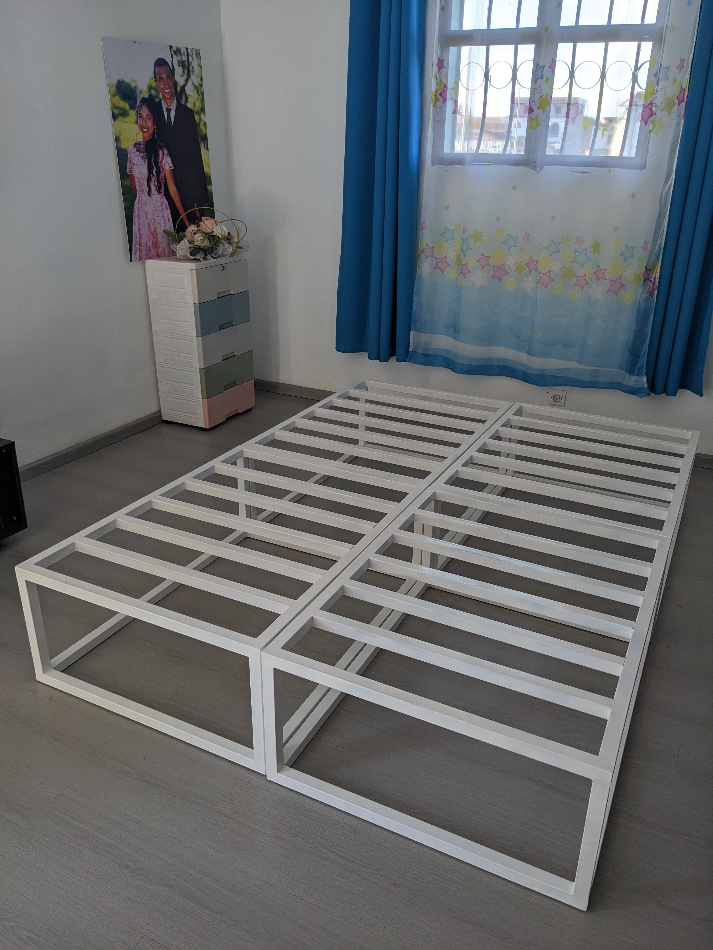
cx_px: 356
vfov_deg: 65.3
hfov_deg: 51.4
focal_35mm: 27
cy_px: 475
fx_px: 742
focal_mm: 4.38
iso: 46
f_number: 1.73
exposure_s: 1/208
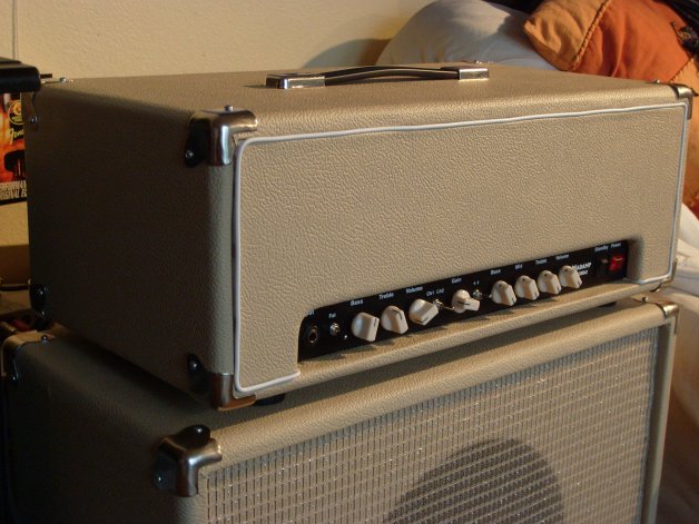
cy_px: 266
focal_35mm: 53
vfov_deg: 27.5
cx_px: 355
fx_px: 1070
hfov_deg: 36.2
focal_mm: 8.7
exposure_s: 1/20
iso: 200
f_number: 3.3
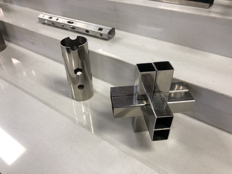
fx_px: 188
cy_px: 87
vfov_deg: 49.7
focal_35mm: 28
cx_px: 116
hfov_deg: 63.4
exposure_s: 1/17
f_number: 1.8
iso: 40
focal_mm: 4
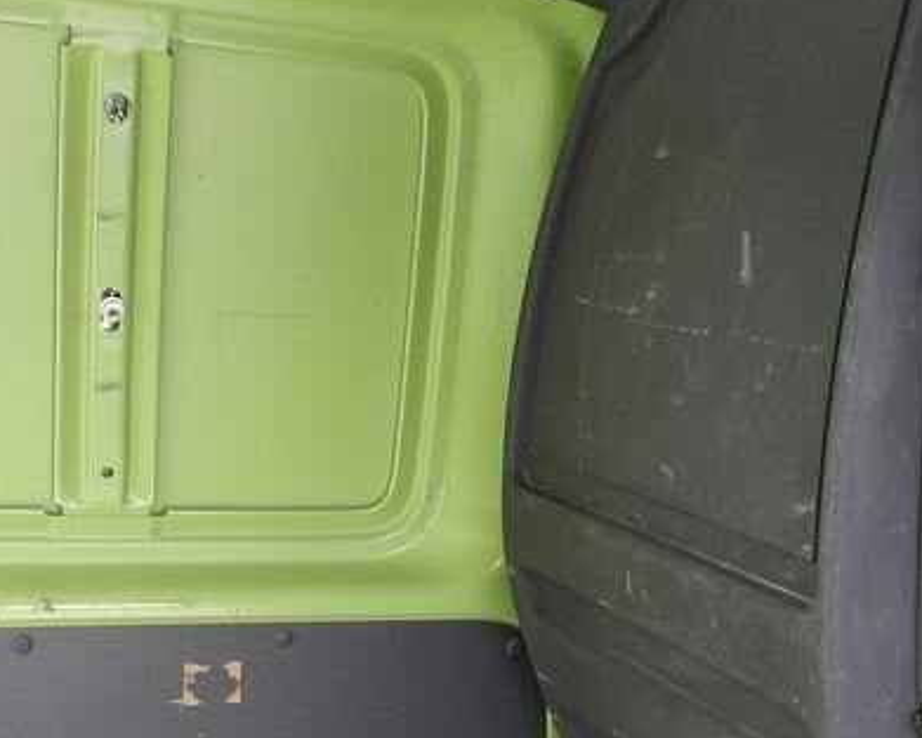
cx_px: 896
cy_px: 627
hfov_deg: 26.2
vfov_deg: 21.8
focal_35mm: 69
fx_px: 1883
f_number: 3
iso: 100
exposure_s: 1/41
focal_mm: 4.9
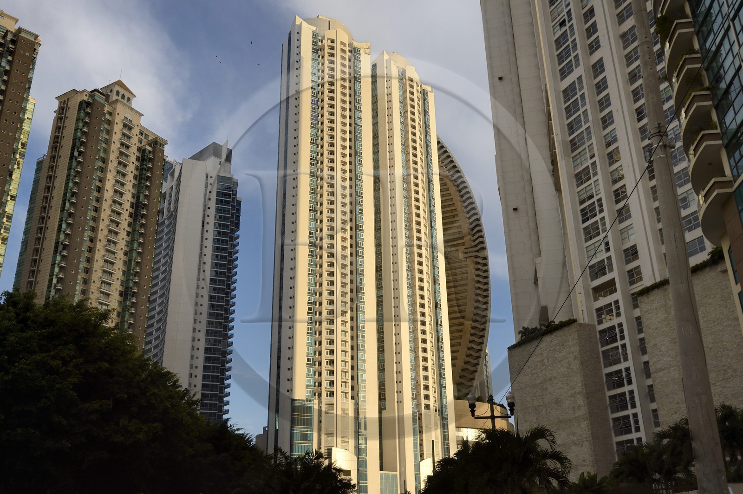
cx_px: 372
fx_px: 660
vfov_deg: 41.0
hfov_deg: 58.8
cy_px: 247
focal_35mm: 32
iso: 400
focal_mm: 32
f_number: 5
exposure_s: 1/500
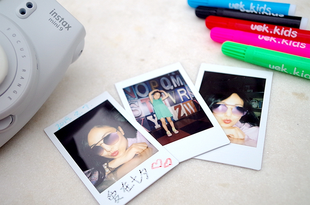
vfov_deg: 29.1
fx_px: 395
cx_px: 155
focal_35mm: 46
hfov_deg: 42.8
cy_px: 102
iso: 800
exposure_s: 1/60
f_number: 4
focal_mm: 30.63
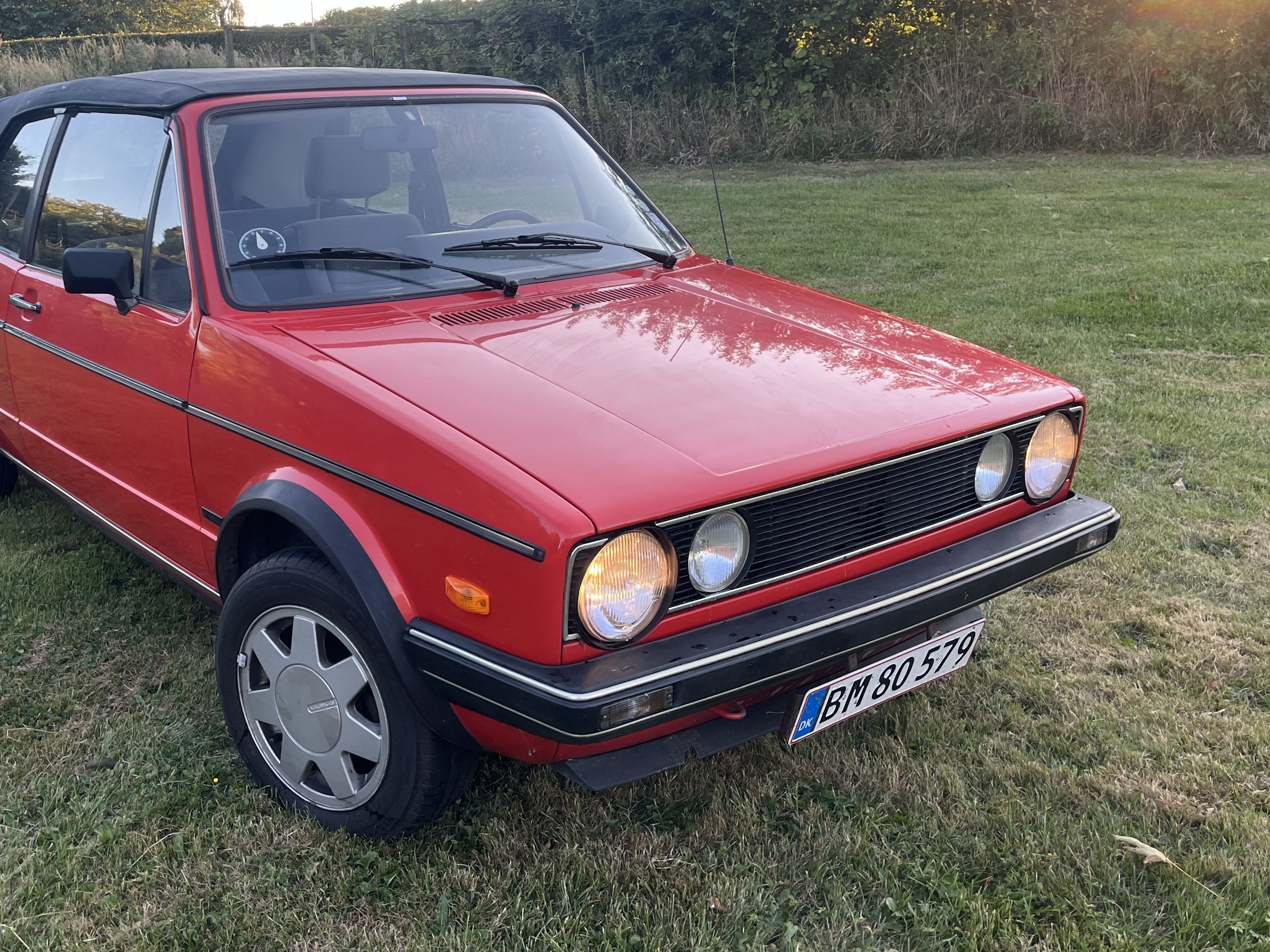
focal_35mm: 37
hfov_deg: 49.7
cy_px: 322
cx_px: 490
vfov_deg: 38.3
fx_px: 1358
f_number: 1.6
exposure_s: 1/122
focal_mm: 5.1
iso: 32
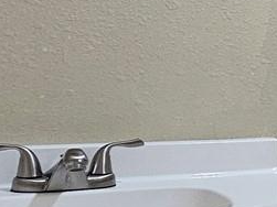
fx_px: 664
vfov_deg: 17.8
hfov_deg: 17.4
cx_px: 545
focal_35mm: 83
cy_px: 98
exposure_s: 1/77.4
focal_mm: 2.2
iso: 500
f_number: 2.2
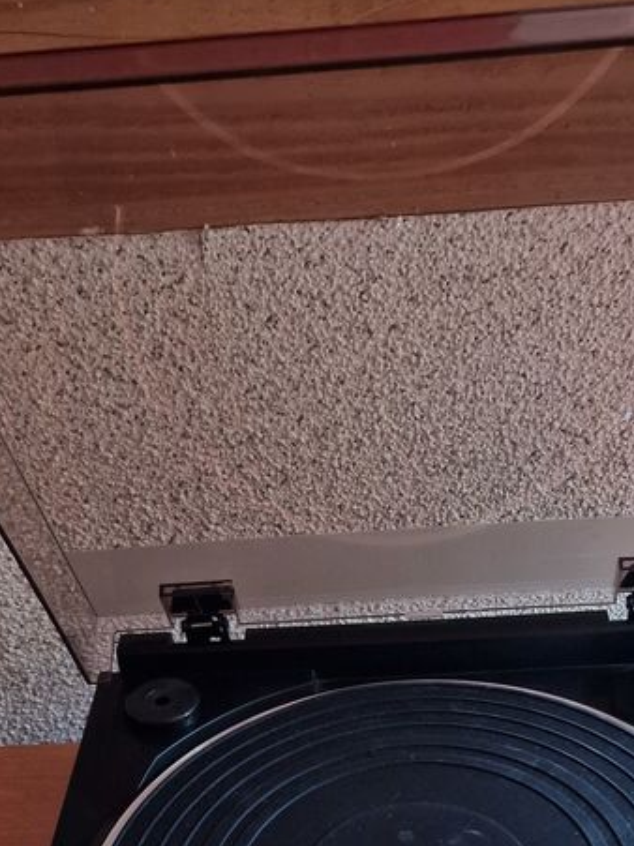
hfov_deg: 28.5
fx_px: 1246
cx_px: 336
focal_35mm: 51
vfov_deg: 34.9
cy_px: 797
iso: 640
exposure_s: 1/25
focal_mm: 6.4
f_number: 1.8
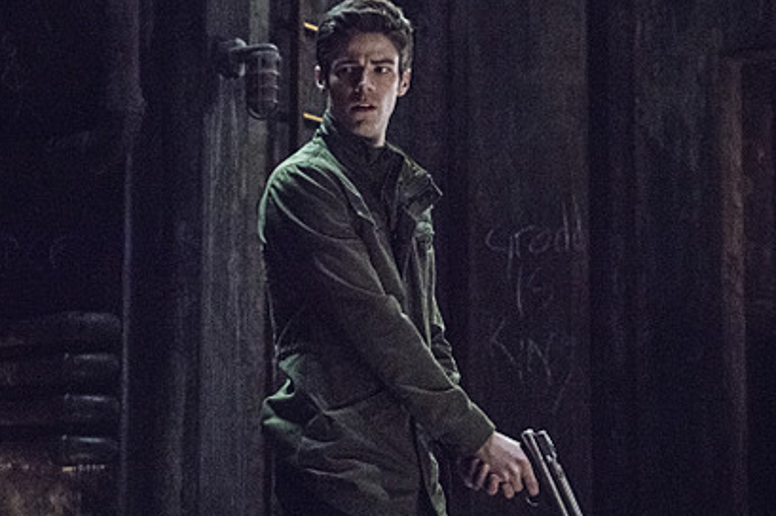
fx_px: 1809
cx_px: 76
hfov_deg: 23.6
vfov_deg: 16.2
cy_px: 321
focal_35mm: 84
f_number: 2.8
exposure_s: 1/80
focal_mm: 44
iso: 6400
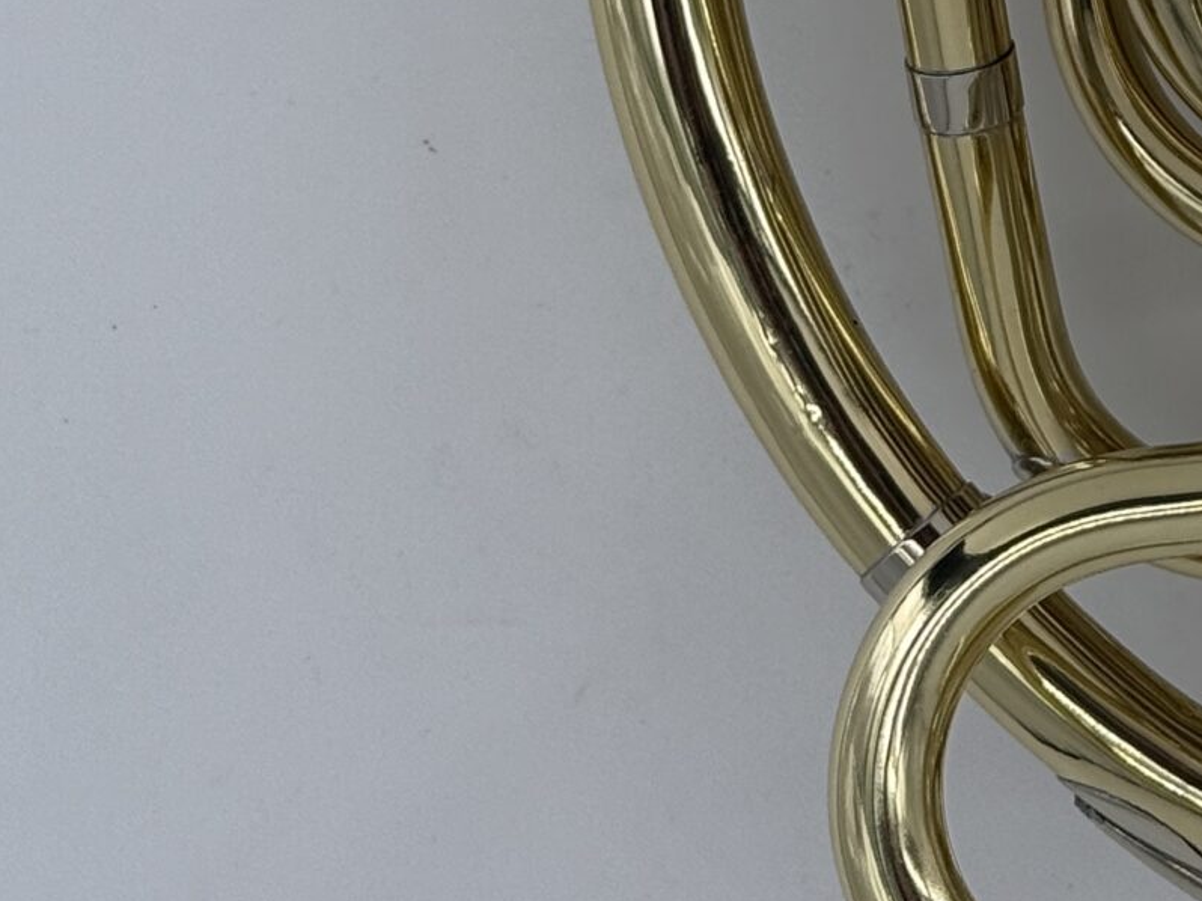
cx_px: 1780
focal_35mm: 154
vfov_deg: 9.5
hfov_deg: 12.2
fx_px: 5346
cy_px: -250
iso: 64
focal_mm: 6.76
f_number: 1.78
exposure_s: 1/1678
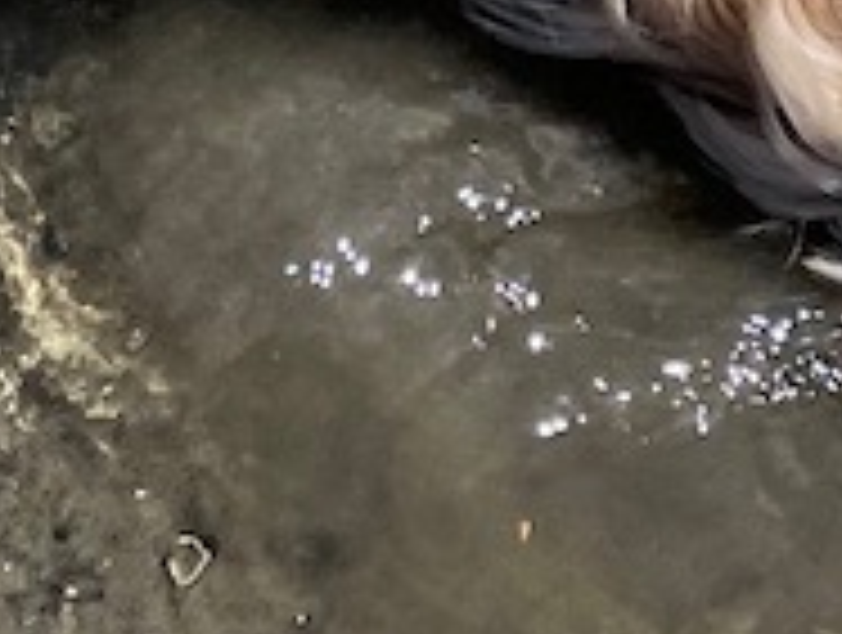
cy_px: -387
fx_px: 2705
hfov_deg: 17.6
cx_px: 603
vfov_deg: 12.6
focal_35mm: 111
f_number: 1.6
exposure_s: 1/2174
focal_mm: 4.2
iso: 32
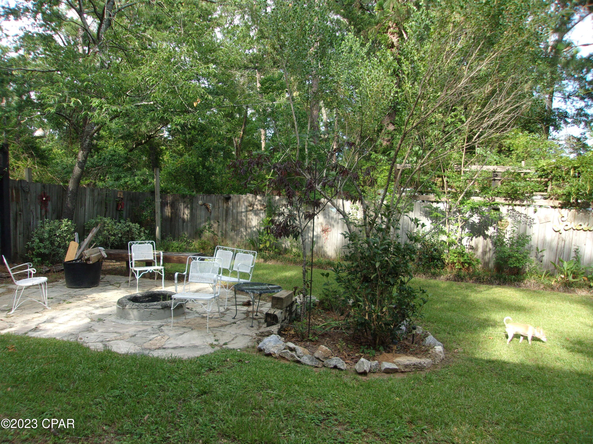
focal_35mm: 27
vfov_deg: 51.4
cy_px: 222
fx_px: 463
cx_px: 296
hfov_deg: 65.3
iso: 80
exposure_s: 1/280
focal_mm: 4.9
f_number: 3
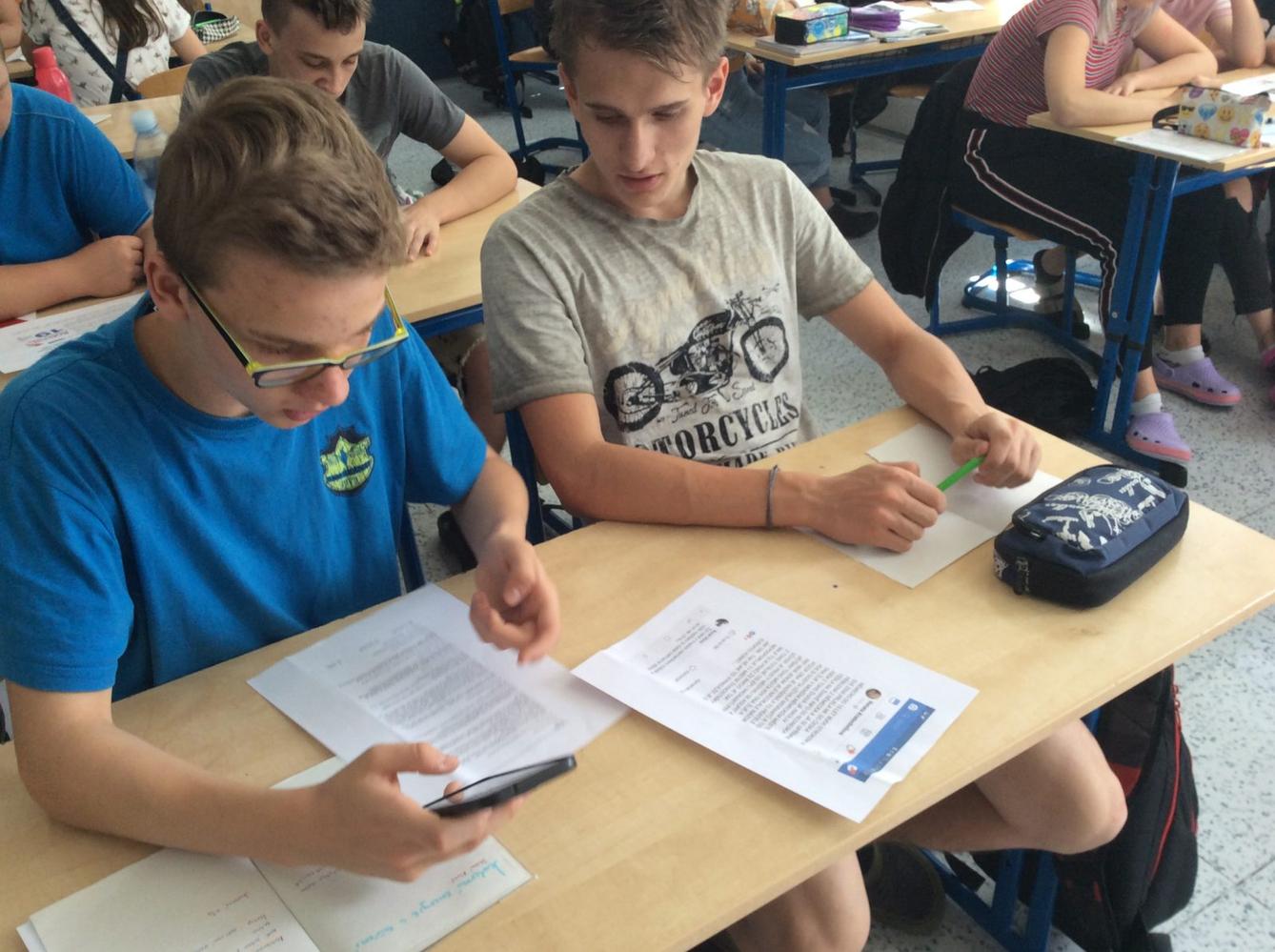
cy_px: 476
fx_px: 1177
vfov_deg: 44.0
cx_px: 638
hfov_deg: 56.9
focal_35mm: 32
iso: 40
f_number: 2.4
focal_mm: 3.3
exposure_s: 1/50
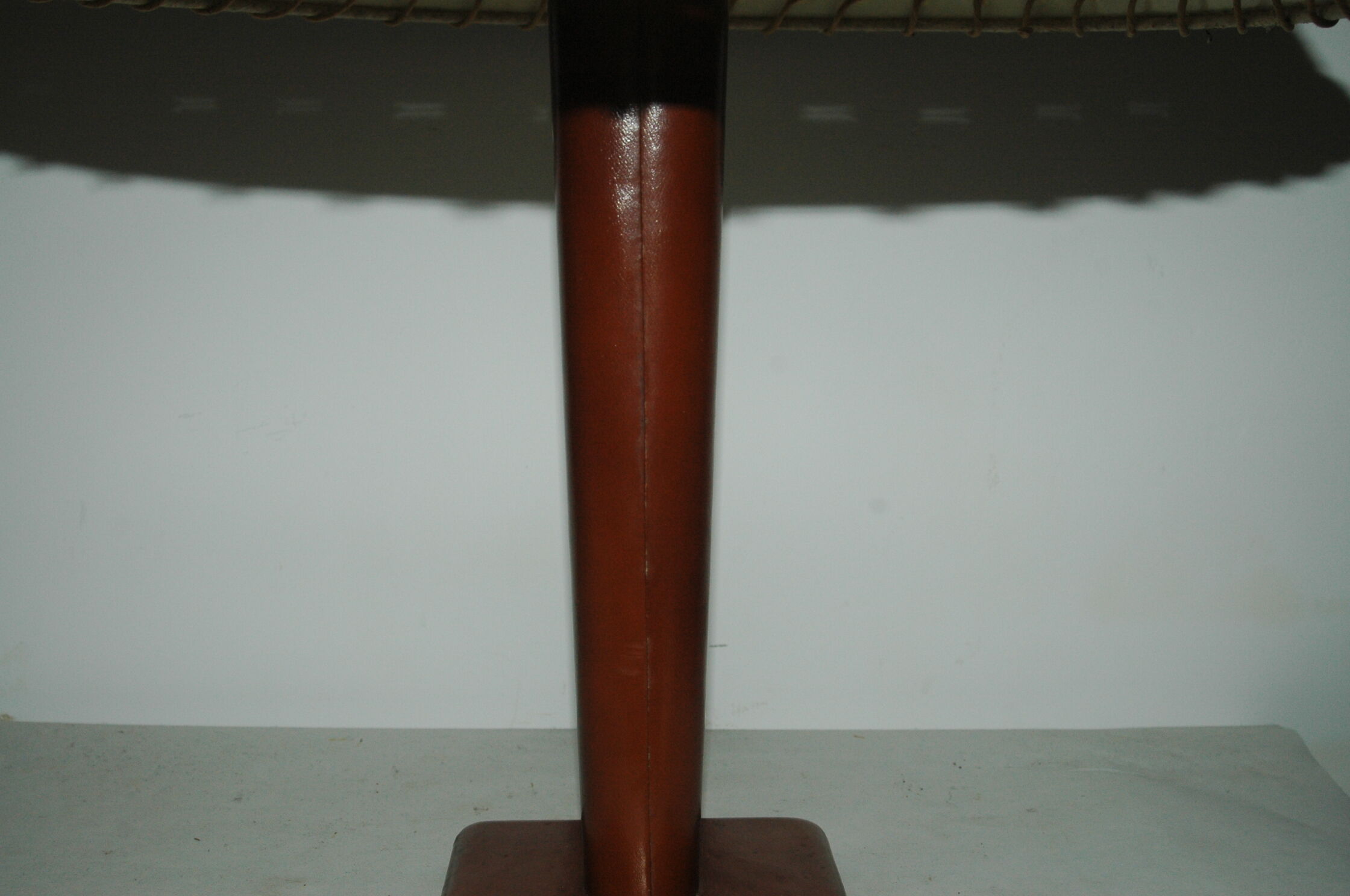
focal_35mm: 42
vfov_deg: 31.8
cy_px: 448
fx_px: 1573
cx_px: 675
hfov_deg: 46.4
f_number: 7.1
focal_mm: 28
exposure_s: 1/125
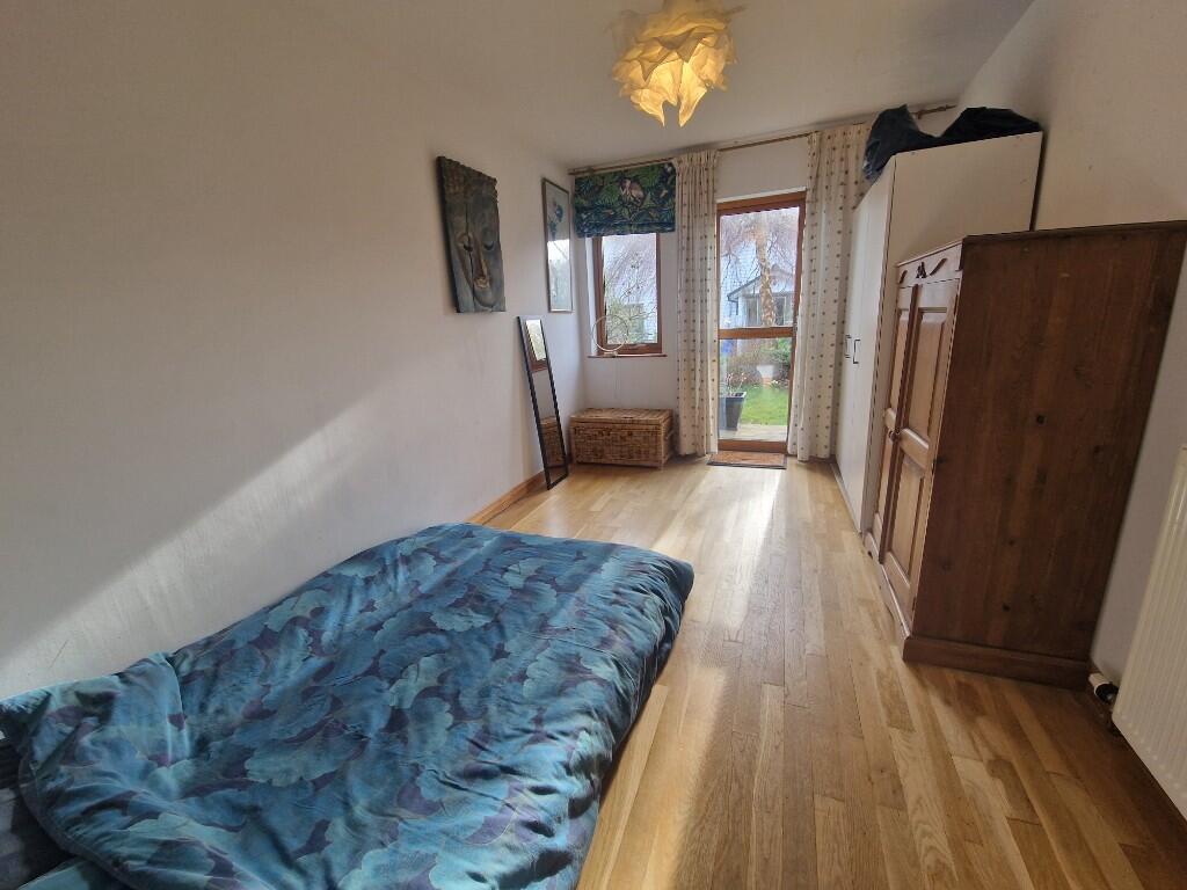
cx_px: 594
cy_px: 445
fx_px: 446
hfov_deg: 106.2
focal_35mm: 13
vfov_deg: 89.9
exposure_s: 1/100
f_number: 2.2
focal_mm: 2.2
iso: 100
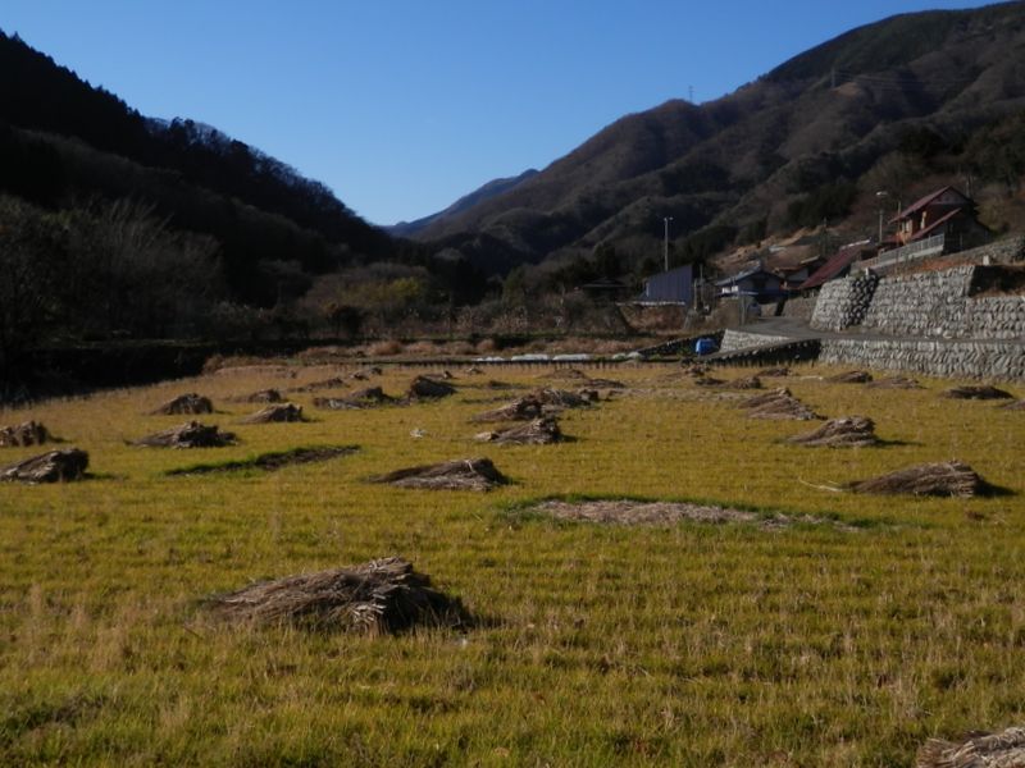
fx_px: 977
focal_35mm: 33
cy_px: 384
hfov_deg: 55.4
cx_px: 512
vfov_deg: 42.9
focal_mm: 6
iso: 80
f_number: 9.7
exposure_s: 1/160
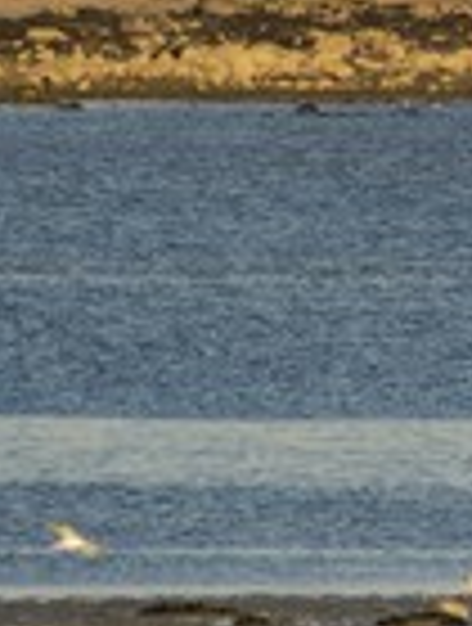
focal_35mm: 1306
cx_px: 317
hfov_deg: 1.1
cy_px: 72
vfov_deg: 1.5
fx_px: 23635
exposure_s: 1/60
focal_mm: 300
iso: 100
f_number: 10
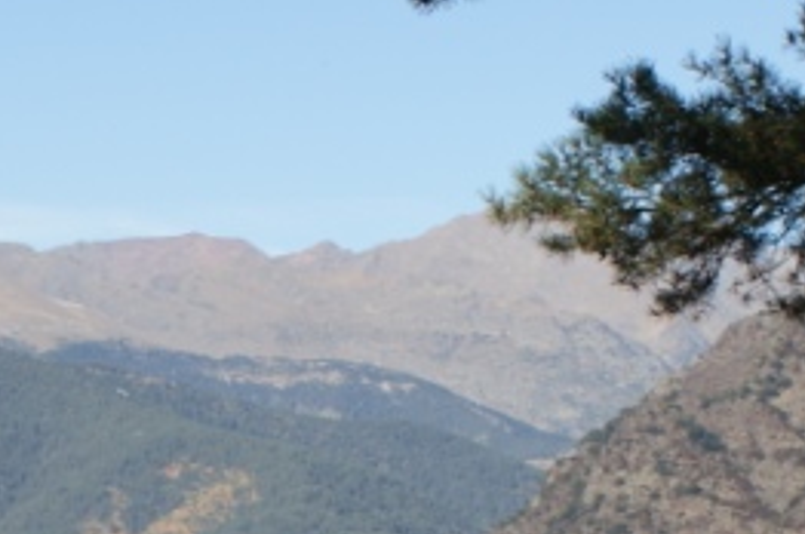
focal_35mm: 205
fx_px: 4577
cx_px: -80
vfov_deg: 6.6
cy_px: 649
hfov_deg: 9.9
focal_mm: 35
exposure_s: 1/125
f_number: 9
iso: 100
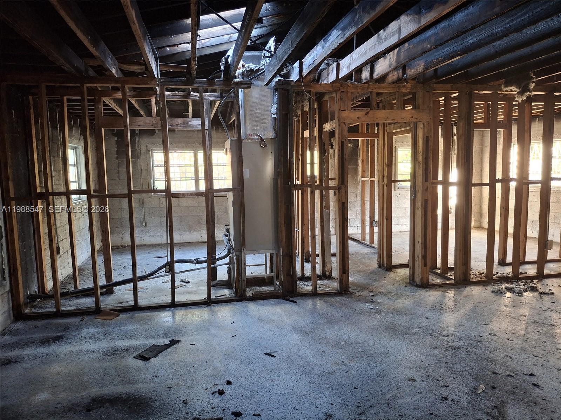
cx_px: 280
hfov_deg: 69.4
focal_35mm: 25
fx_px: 405
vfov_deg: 54.9
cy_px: 210
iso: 250
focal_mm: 4.69
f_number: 1.8
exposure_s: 1/40
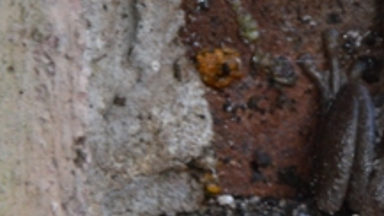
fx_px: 4953
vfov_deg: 2.5
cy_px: 112
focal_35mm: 487
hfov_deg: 4.4
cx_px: 320
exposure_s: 1/60
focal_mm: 105
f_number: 5.6
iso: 2000
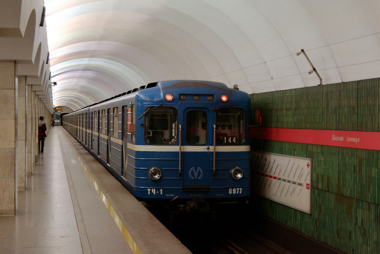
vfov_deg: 26.5
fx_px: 538
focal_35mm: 51
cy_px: 127
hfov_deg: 38.9
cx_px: 190
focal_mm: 34
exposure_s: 1/250
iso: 3200
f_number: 4.5
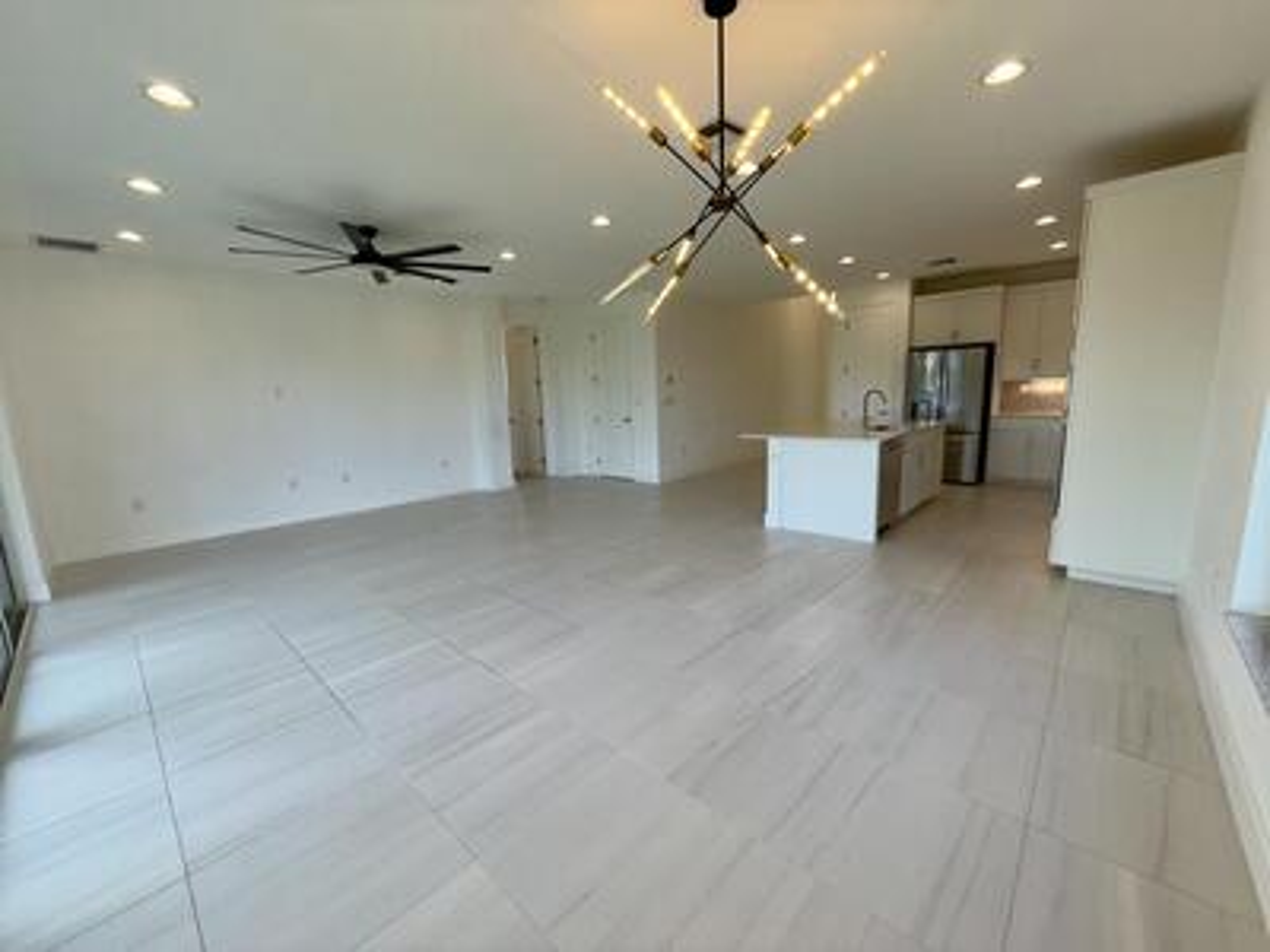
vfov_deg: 85.7
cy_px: 476
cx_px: 635
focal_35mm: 14
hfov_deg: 102.1
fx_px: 514
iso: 25
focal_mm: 2.22
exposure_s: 1/122
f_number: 2.2
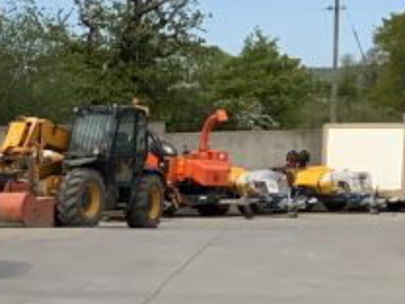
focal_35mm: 143
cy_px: 337
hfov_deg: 12.3
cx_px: -397
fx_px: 1673
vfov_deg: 10.3
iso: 16
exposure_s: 1/1848
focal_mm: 3
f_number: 1.8
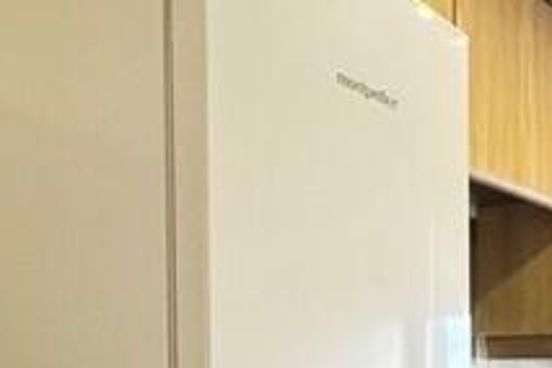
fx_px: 1073
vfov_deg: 17.2
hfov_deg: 27.6
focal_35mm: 70
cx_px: 513
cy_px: 581
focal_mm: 2.22
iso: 200
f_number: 2.2
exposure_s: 1/50
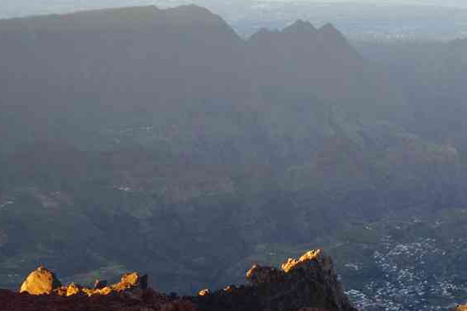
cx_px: 287
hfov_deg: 23.6
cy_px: 149
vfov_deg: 15.9
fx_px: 1115
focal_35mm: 86
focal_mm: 32.5
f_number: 6.3
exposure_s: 1/60
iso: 800
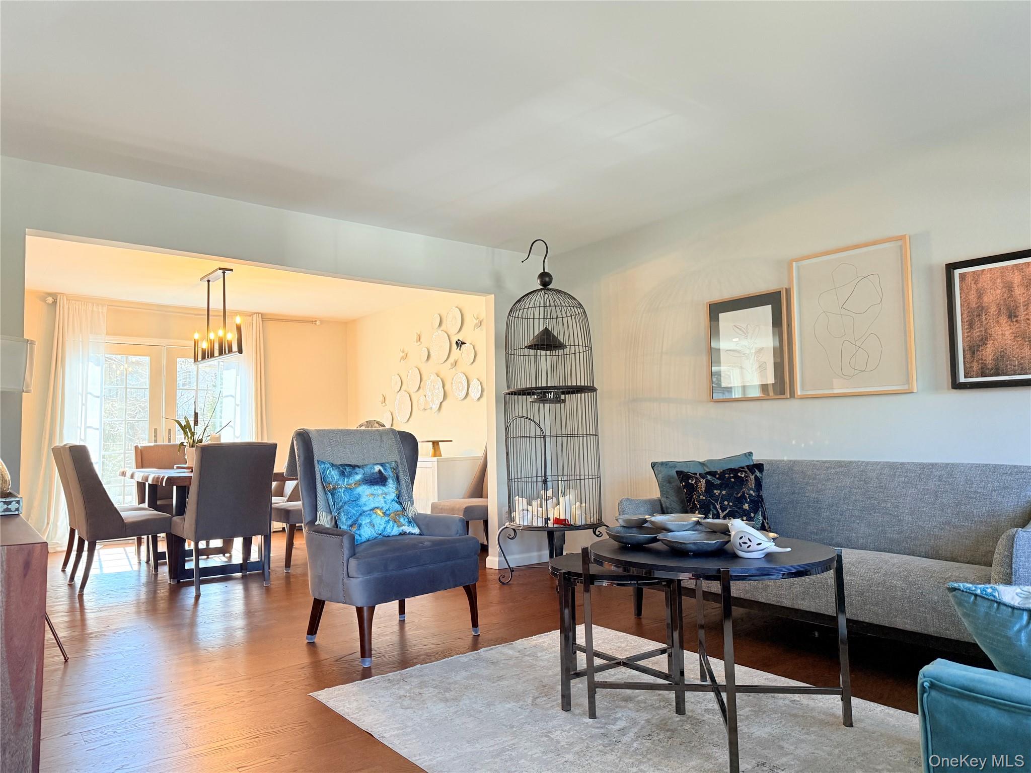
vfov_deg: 56.8
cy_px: 386
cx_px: 516
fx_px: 715
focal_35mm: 24
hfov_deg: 71.6
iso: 250
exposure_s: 1/120
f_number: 1.78
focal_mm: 6.76
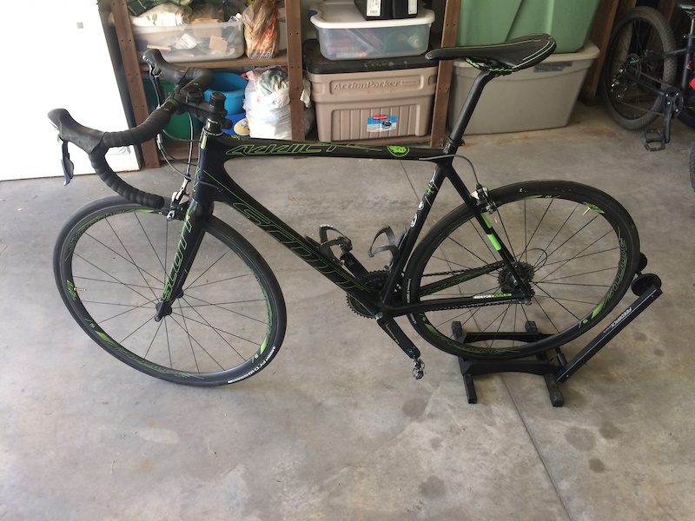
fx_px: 582
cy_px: 260
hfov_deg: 61.7
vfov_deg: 48.2
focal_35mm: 29
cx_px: 348
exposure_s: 1/30
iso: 64
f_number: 2.2
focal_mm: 4.15
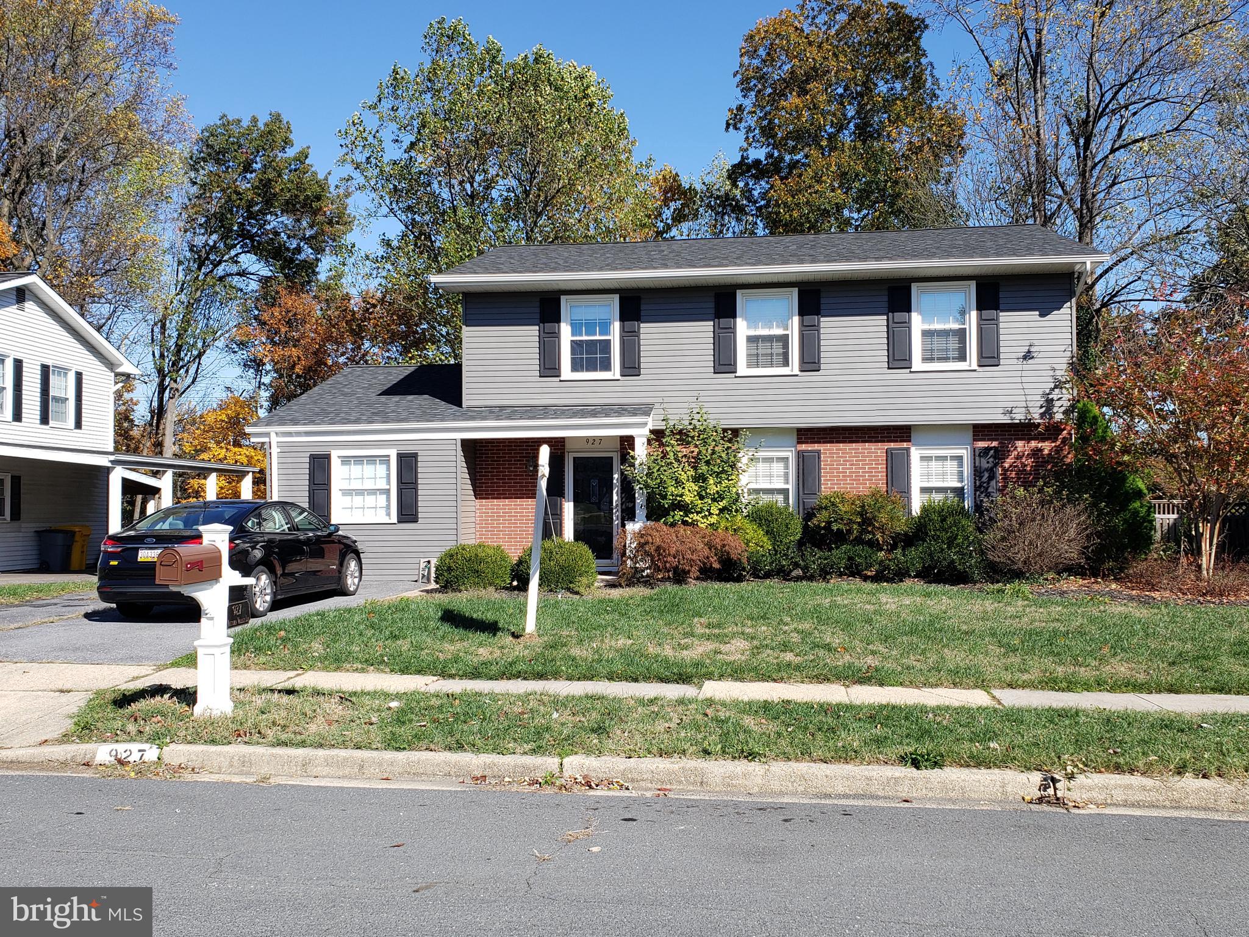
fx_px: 938
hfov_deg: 67.3
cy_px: 468
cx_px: 624
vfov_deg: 53.1
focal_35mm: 26
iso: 50
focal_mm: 4.3
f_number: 2.4
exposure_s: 1/1044
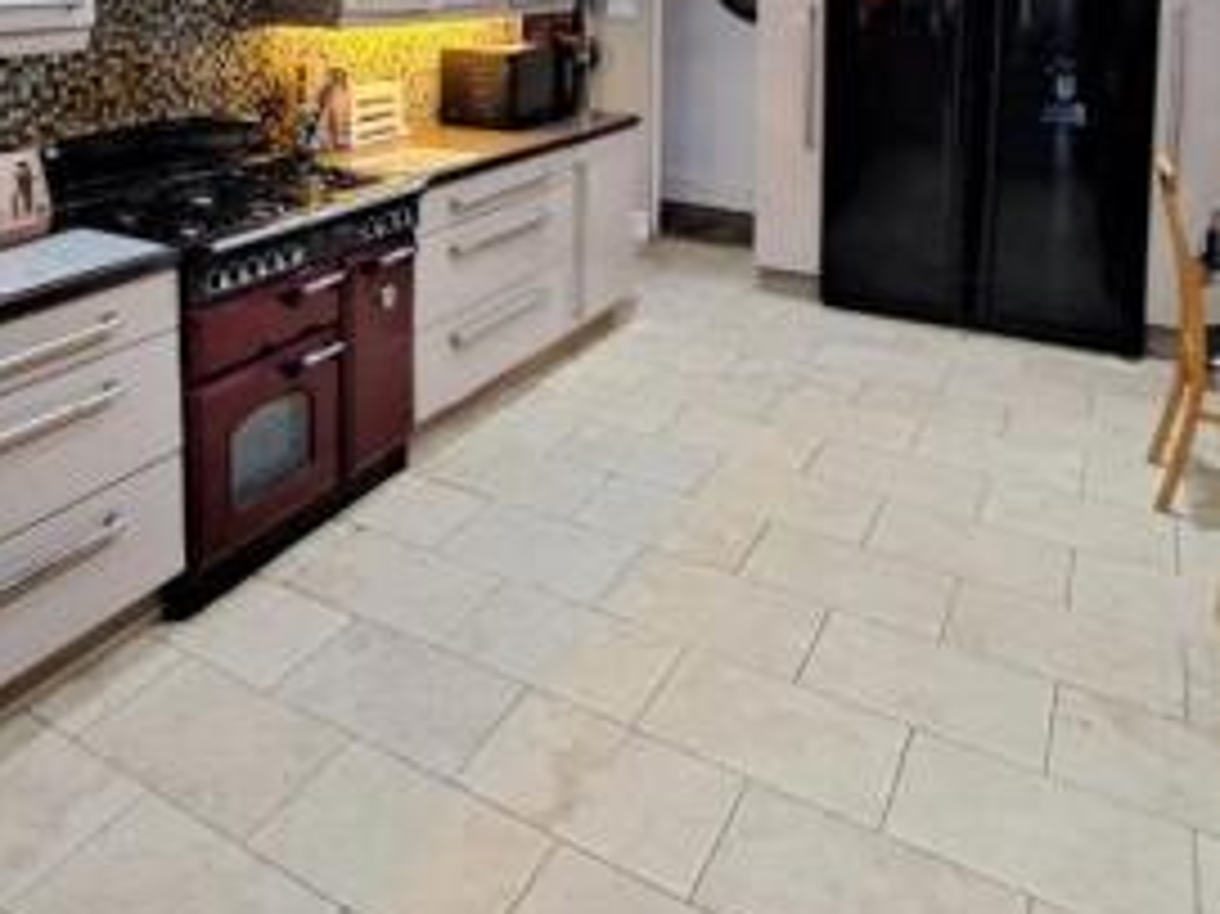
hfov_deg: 62.4
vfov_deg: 44.0
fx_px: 986
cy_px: 47
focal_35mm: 28
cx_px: 443
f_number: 2.2
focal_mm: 1.74
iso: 500
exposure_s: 1/25
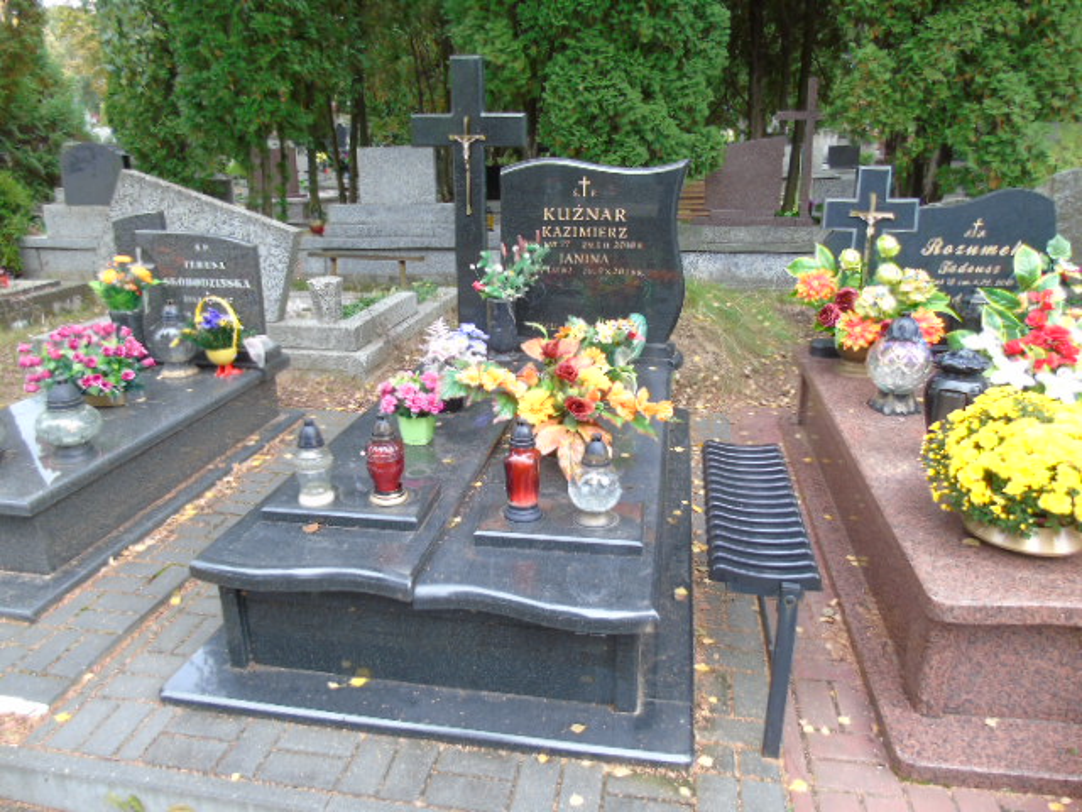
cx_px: 541
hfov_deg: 69.4
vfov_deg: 54.9
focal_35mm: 25
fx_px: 781
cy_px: 406
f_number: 3.4
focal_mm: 4.4
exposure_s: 1/50
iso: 80
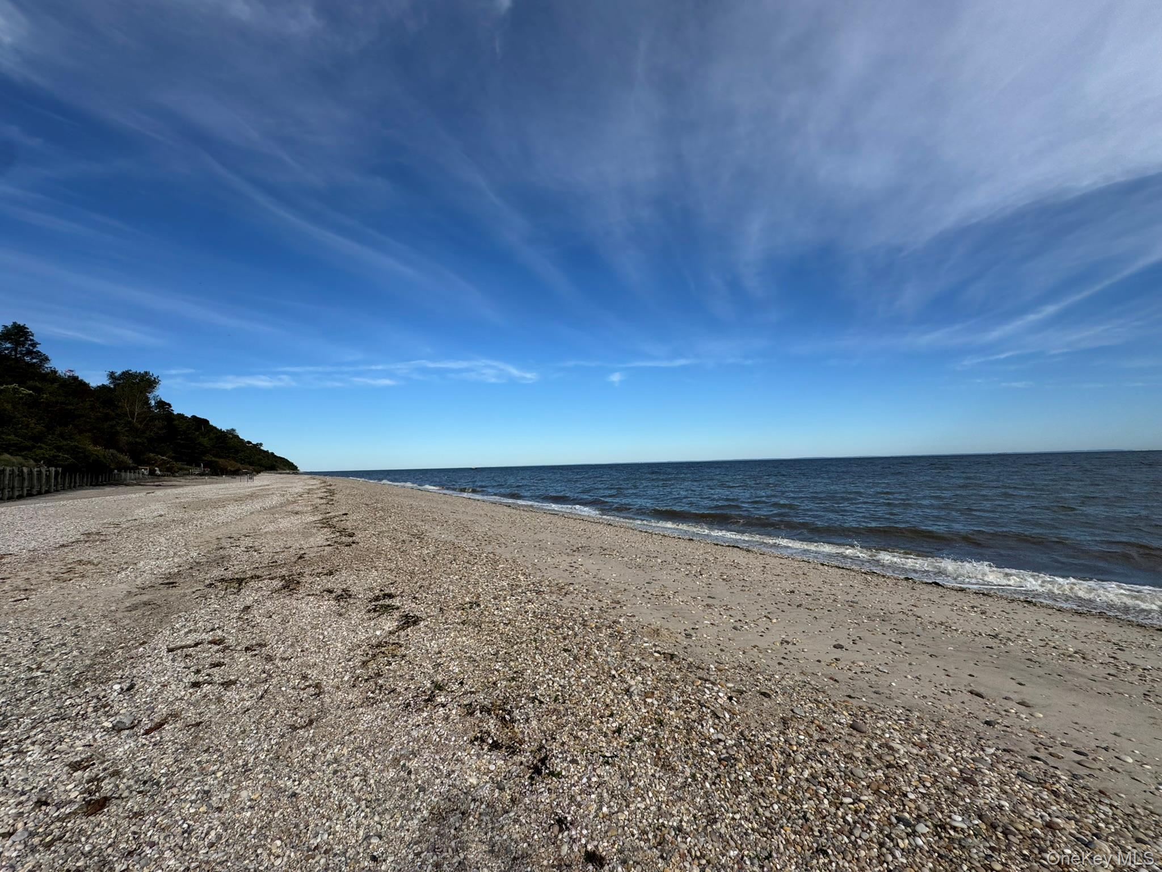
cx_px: 581
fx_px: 470
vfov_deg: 85.7
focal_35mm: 14
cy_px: 436
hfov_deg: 102.1
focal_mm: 2.22
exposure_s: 1/2874
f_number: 2.2
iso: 40
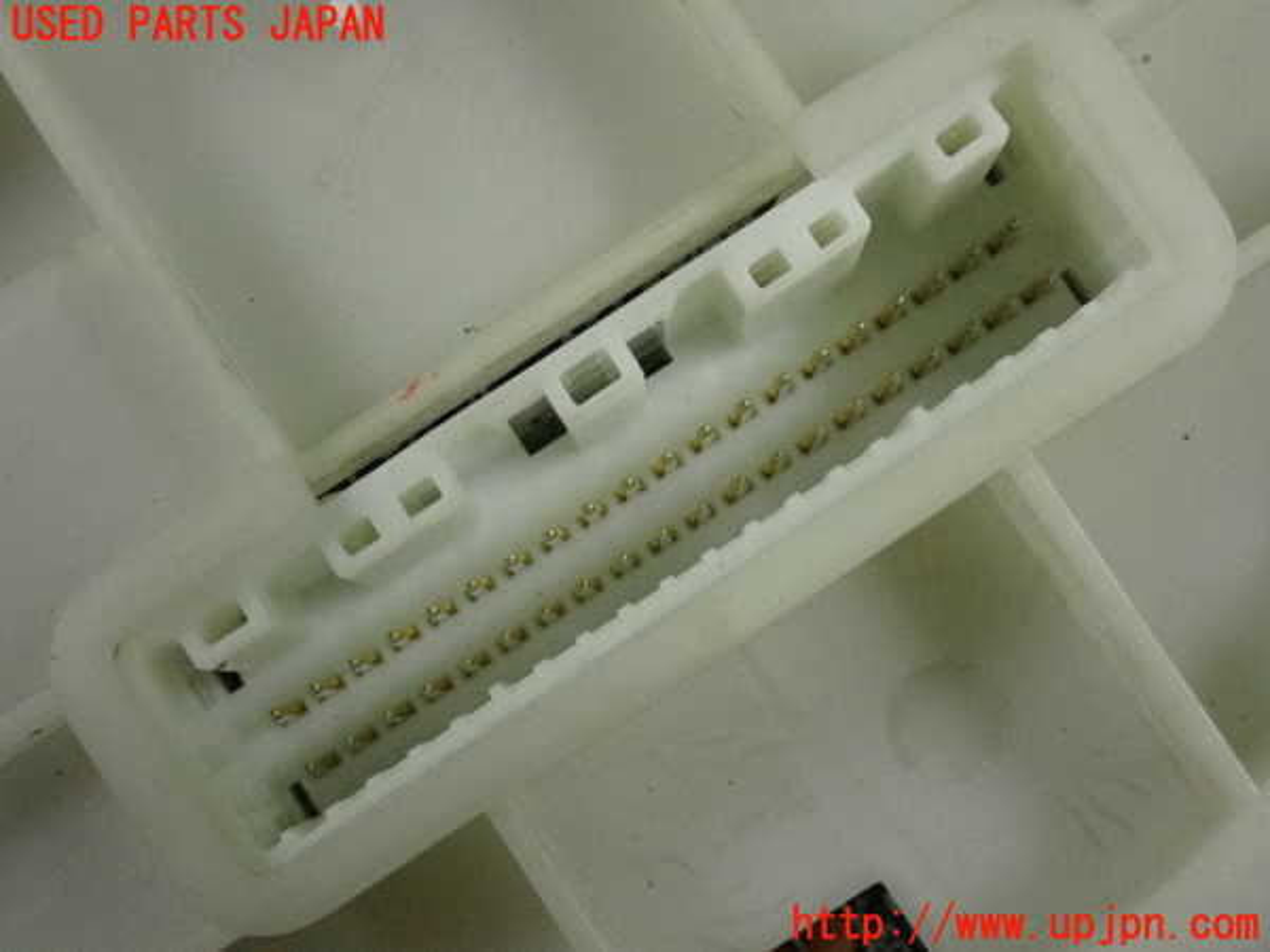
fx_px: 2605
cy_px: 476
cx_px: 635
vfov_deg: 20.7
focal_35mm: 71
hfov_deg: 27.4
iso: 2000
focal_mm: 12.73
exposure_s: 1/125
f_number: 3.9
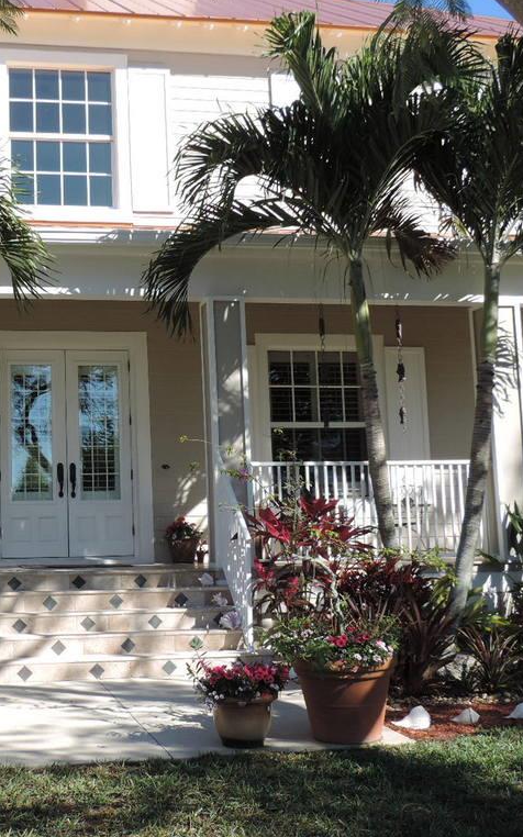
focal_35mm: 47
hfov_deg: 26.8
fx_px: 1072
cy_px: 416
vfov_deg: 42.7
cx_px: 87
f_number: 3.2
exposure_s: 1/500
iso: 80
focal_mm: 5.8
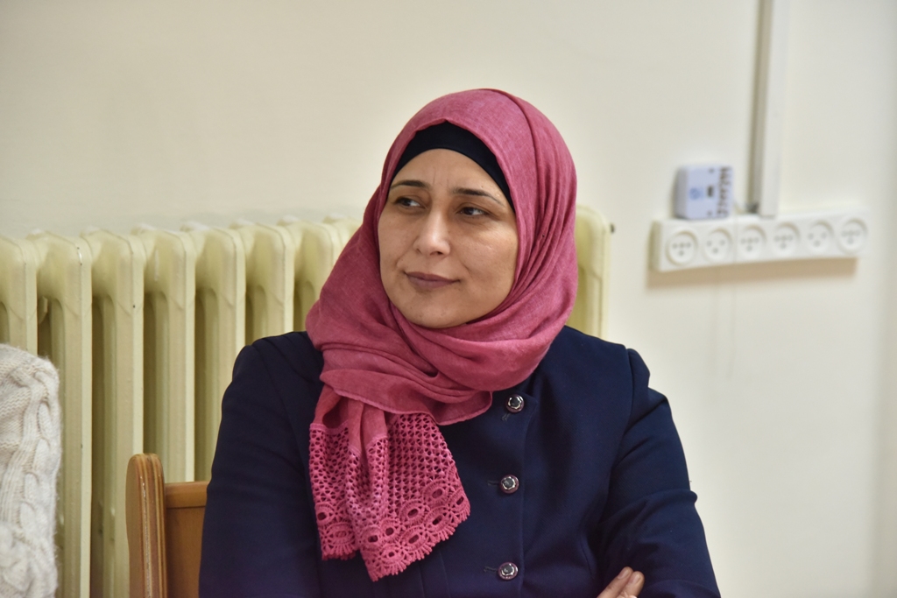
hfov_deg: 17.1
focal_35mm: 120
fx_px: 2990
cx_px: 448
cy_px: 299
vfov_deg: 11.4
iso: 2500
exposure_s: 1/125
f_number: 5.6
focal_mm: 120
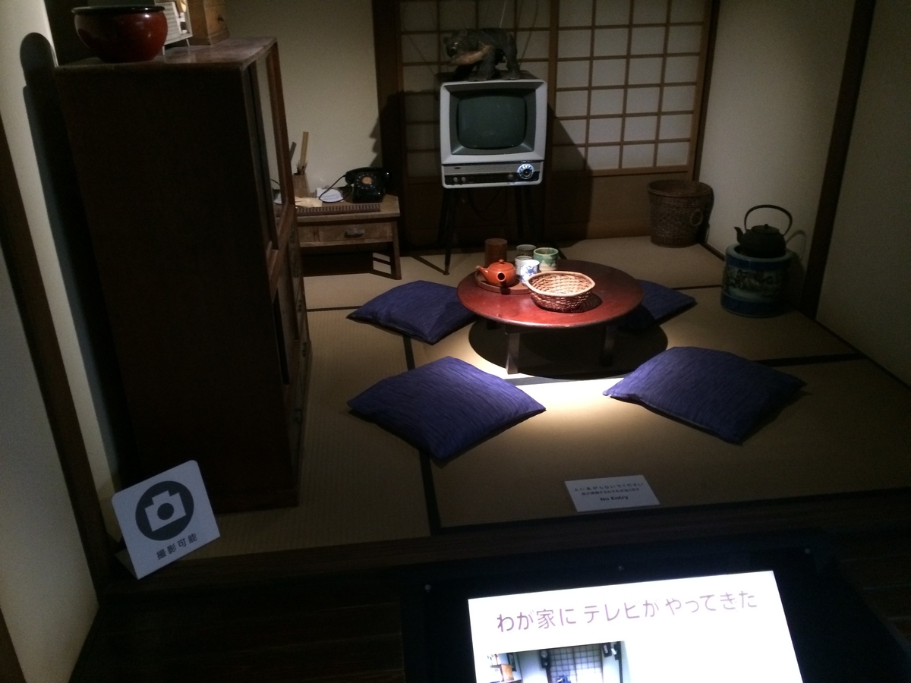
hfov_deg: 61.7
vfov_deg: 48.2
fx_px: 763
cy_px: 342
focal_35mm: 29
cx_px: 456
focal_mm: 4.15
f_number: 2.2
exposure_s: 1/15
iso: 400
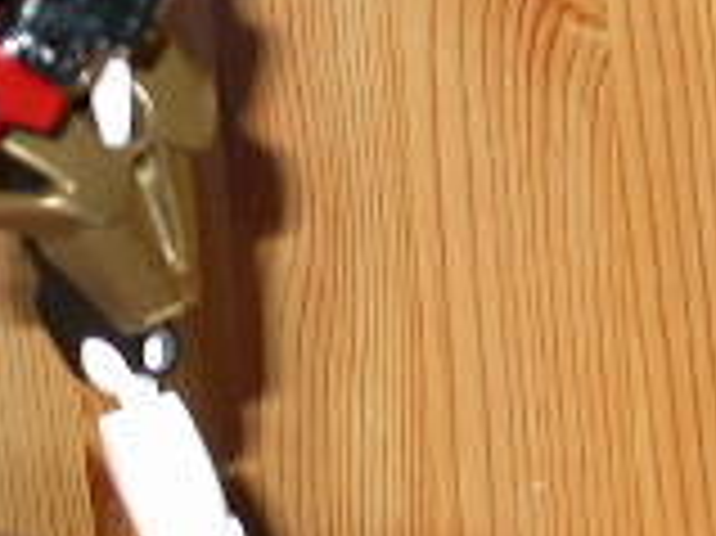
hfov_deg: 12.8
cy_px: 86
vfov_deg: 9.7
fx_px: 3162
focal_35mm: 153
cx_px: 68
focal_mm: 7.85
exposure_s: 1/60
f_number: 2.6
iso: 100
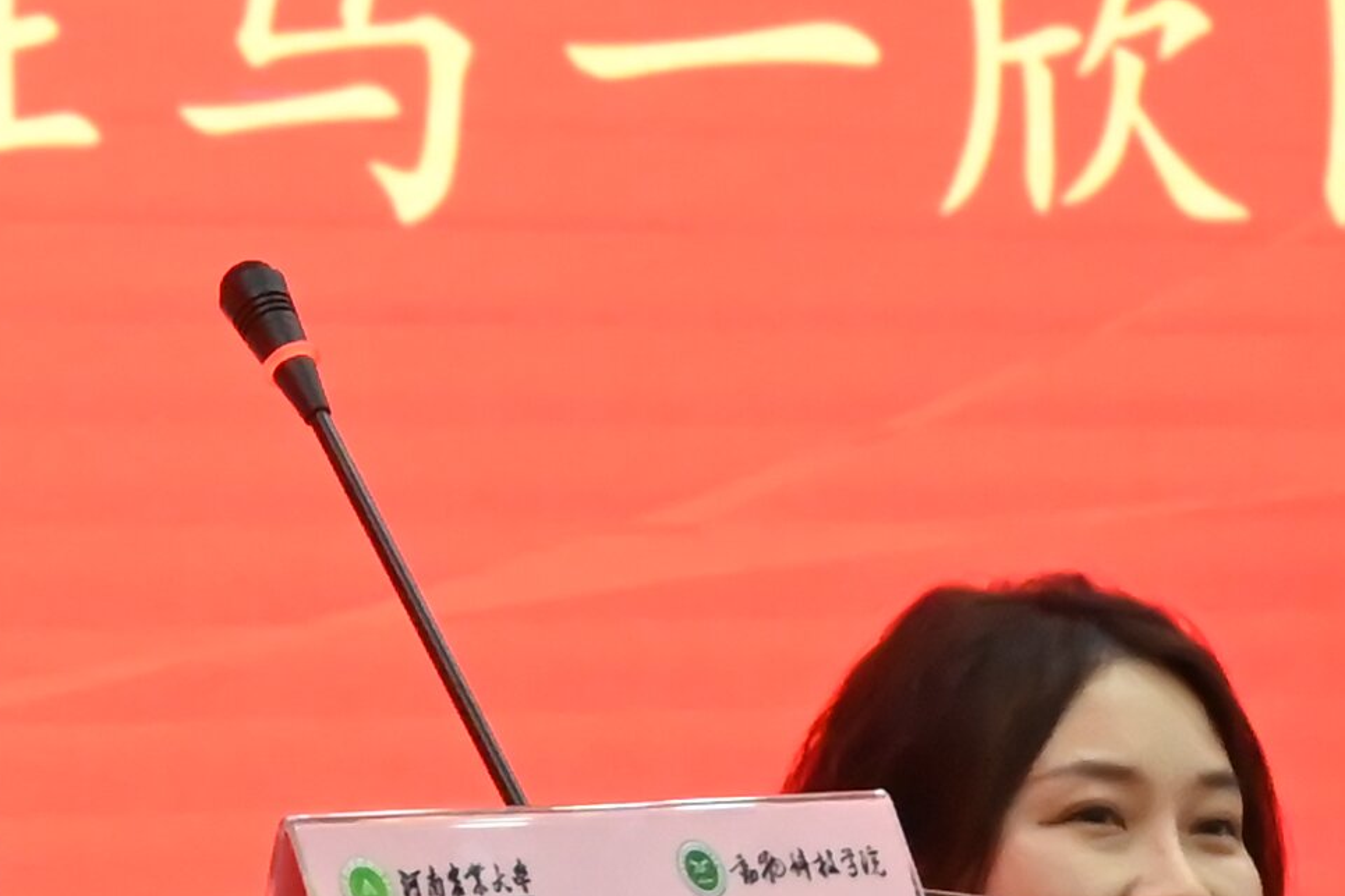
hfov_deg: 7.7
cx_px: -779
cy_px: 150
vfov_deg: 5.3
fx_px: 9749
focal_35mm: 261
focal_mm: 43
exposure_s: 1/250
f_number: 6.3
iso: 8000
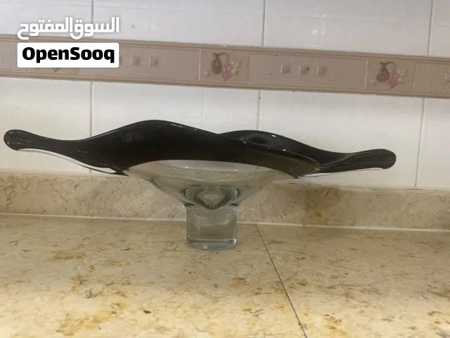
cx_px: 225
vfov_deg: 56.8
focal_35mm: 24
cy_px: 169
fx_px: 312
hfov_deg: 71.6
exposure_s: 1/50
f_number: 1.78
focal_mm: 6.86
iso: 250
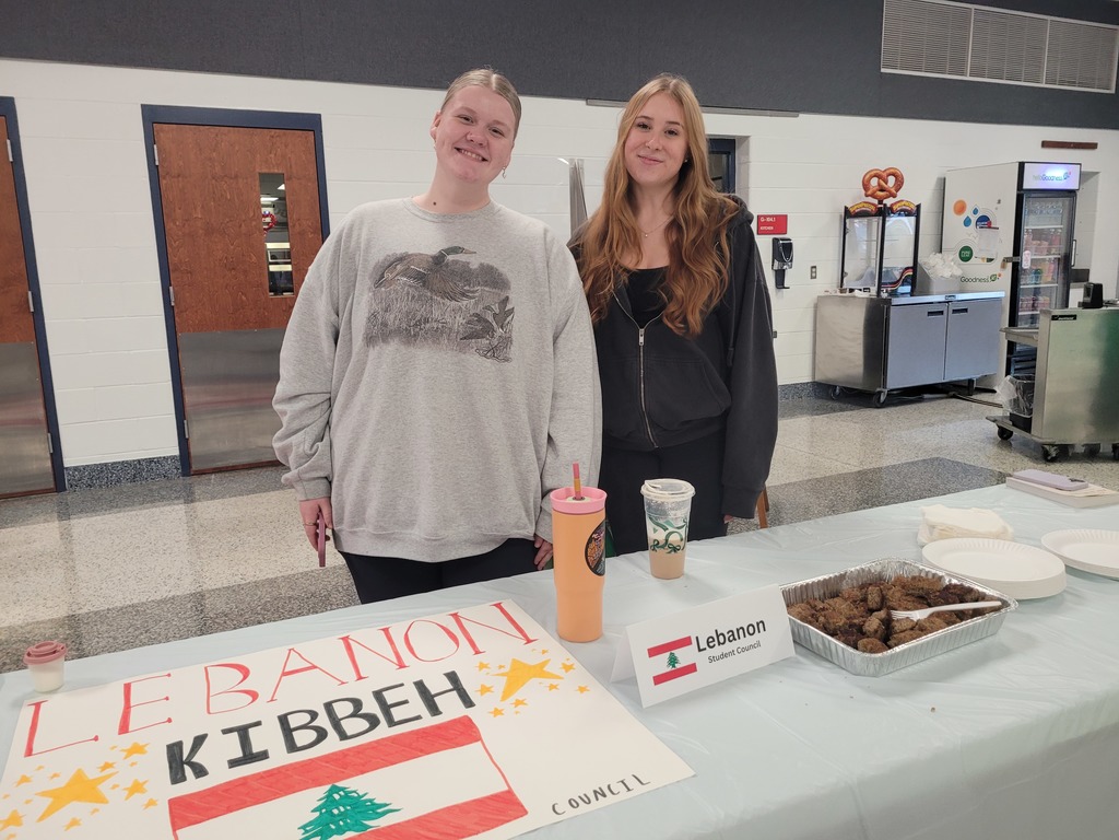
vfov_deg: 53.1
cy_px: 420
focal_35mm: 26
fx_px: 840
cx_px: 560
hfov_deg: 67.3
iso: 250
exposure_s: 1/60
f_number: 1.8
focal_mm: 5.4
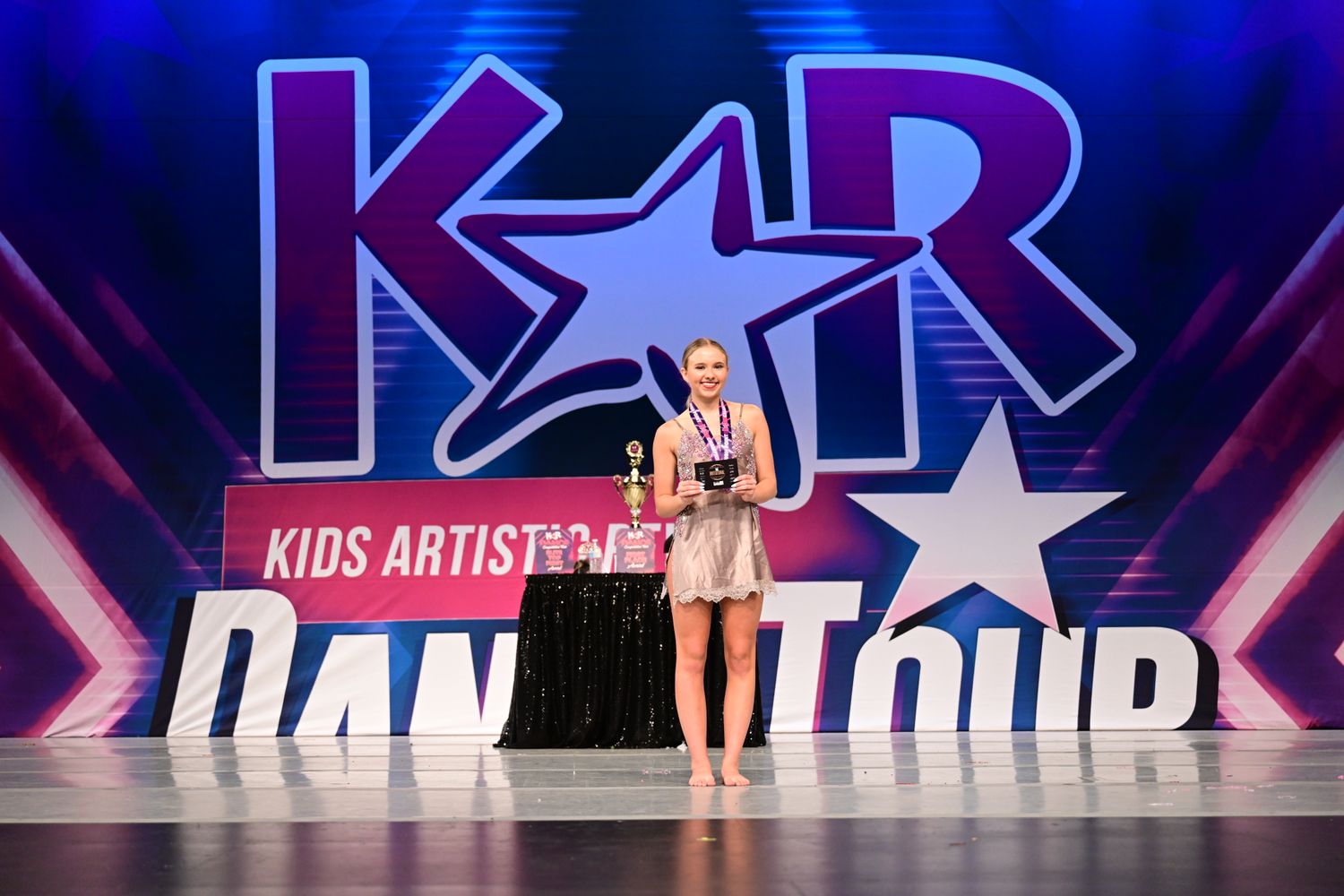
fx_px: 2240
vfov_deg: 22.6
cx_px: 672
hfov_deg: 33.4
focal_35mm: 60
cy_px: 448
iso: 2000
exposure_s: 1/800
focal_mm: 60
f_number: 2.8
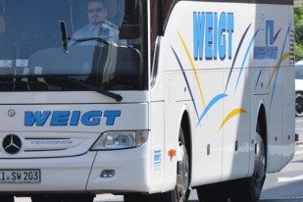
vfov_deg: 1.9
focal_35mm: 728
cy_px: 68
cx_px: 128
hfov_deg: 2.8
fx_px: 6127
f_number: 6.3
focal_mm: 200
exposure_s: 1/640
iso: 200
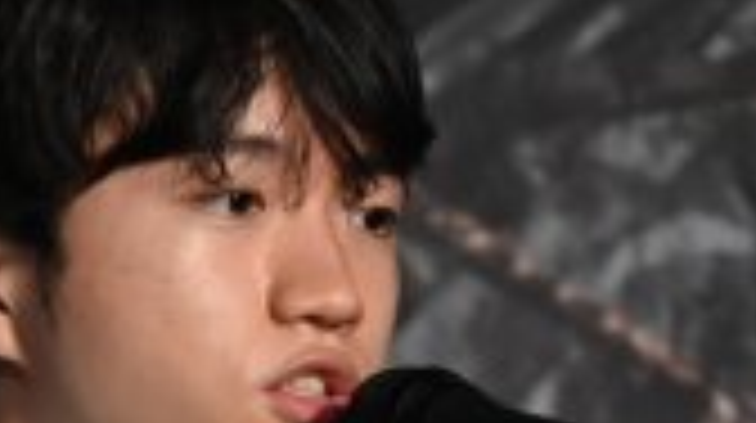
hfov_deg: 2.2
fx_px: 19961
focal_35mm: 997
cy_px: 616
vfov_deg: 1.2
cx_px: 36
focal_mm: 200
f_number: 6.3
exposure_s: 1/125
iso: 2500
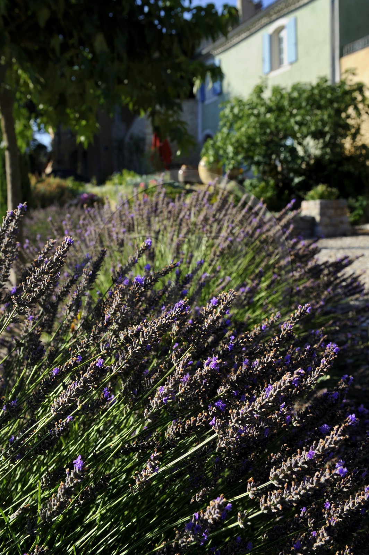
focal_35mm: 38
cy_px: 278
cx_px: 184
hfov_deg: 35.0
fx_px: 585
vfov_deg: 50.7
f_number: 10
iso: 400
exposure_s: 1/250
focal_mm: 38
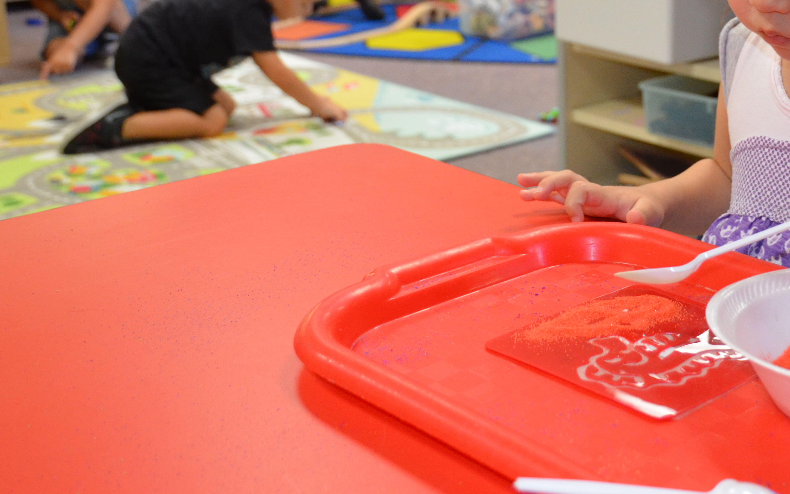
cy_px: 83
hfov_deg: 32.1
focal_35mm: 63
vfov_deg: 20.4
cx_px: 565
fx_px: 1353
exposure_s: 1/60
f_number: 4
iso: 1600
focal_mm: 25
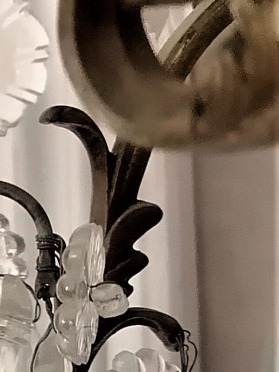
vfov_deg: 15.0
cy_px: 143
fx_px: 1409
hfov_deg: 9.8
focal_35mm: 131
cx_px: -423
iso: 400
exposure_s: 1/25
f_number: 1.8
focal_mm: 5.4
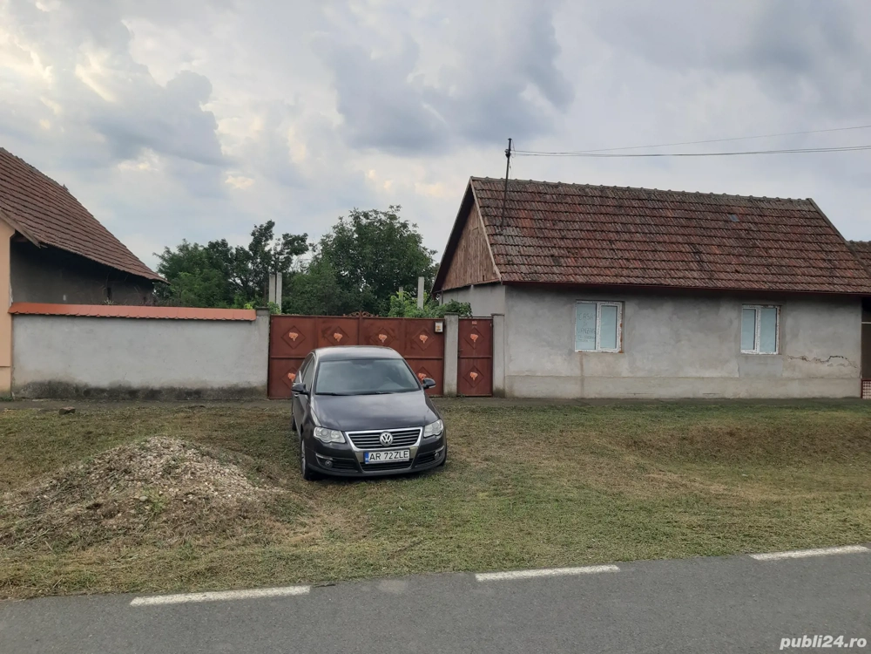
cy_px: 327
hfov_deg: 65.3
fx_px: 679
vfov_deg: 51.4
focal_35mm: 27
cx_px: 436
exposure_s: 1/375
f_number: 1.7
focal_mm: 3.93
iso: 40
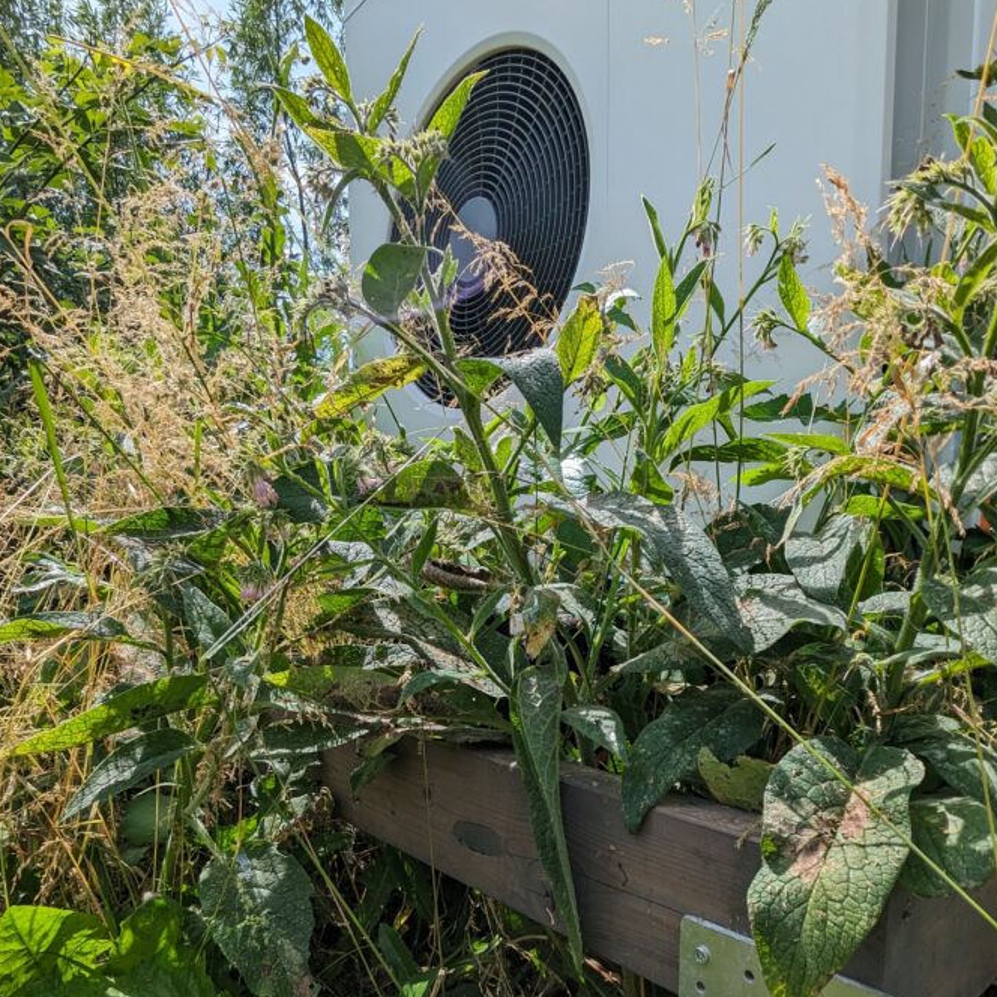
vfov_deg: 66.1
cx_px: 497
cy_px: 635
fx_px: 749
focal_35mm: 23
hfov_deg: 67.3
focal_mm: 2.35
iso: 42
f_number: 2.2
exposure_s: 1/1239
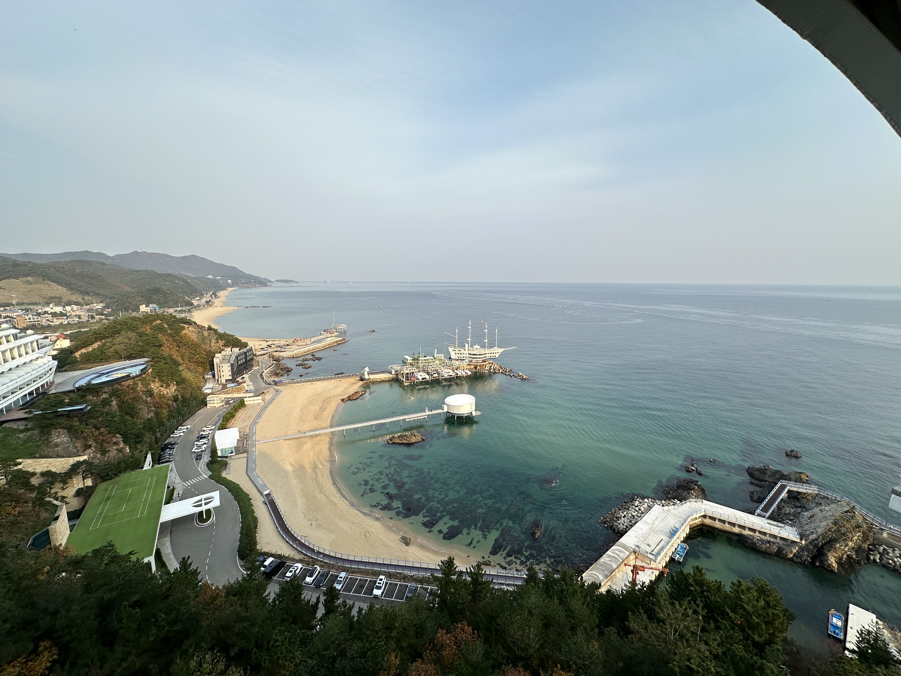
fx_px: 364
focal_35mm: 14
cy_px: 338
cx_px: 450
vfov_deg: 85.7
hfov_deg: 102.1
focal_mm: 2.22
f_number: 2.2
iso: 50
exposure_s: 1/997
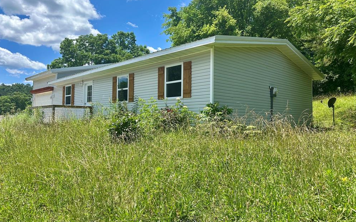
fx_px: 252
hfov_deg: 70.4
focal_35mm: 26
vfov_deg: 47.5
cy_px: 103
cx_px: 177
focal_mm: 6.86
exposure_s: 1/3155
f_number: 1.78
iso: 80
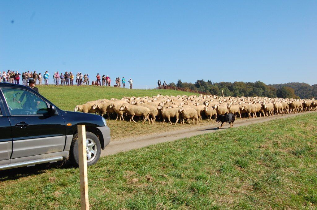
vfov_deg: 31.8
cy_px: 105
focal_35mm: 42
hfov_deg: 46.5
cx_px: 158
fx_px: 369
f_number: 11
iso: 400
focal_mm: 28
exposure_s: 1/500
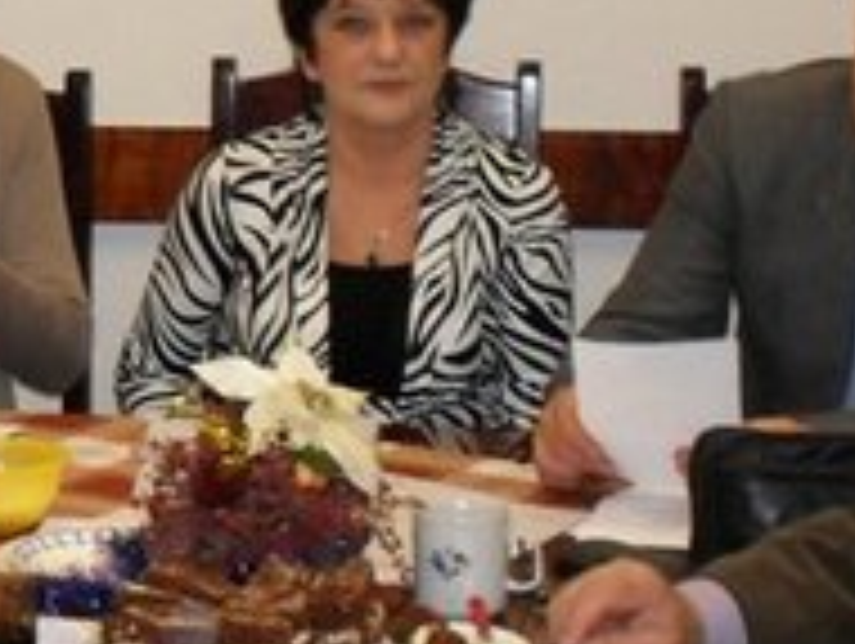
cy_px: 207
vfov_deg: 11.4
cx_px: -117
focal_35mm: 130
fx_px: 3215
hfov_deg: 14.7
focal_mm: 6.3
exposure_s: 1/45
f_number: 2.8
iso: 200
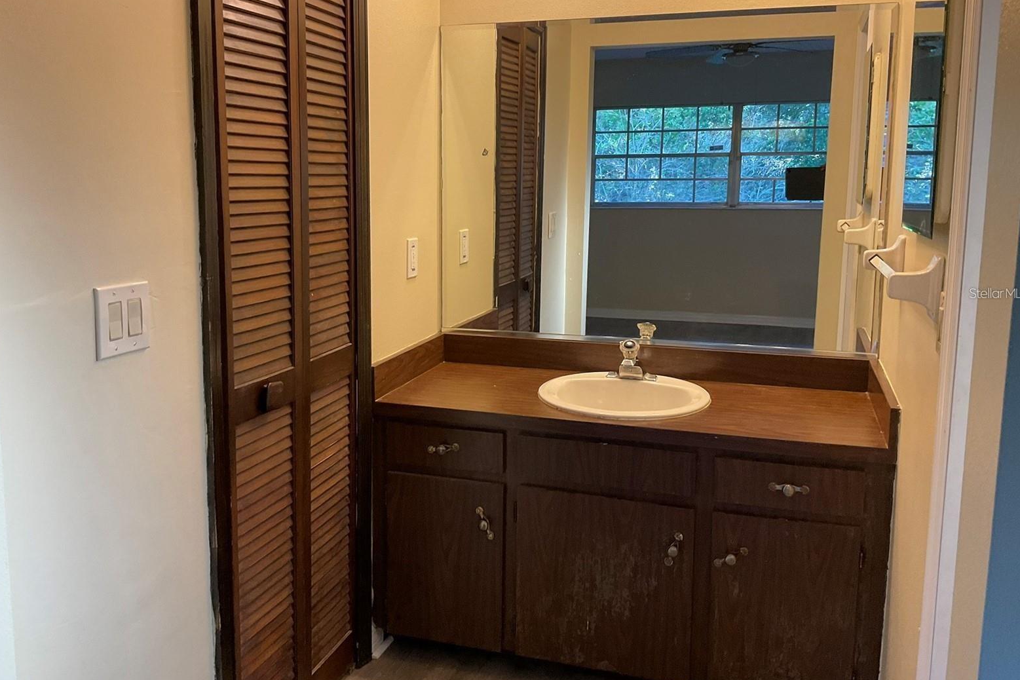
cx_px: 507
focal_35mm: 31
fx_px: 878
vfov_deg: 42.2
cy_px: 293
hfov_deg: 60.3
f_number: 1.8
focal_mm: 3
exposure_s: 1/60
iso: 100
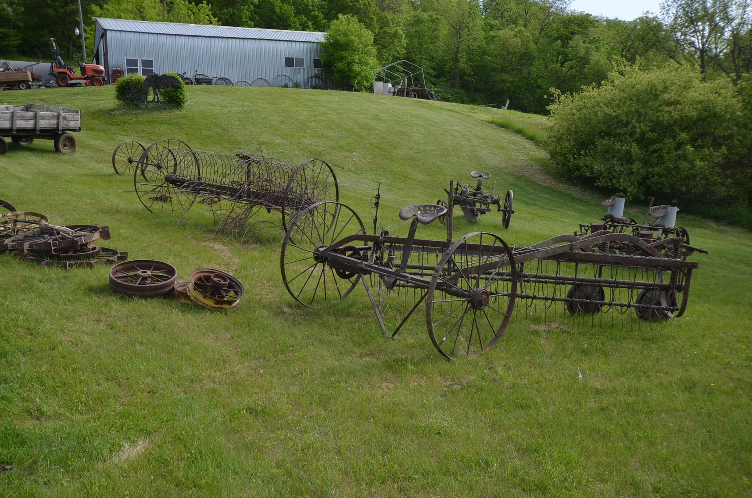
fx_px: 750
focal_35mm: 36
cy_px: 249
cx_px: 376
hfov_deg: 53.2
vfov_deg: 36.7
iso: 160
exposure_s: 1/250
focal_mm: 24
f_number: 8
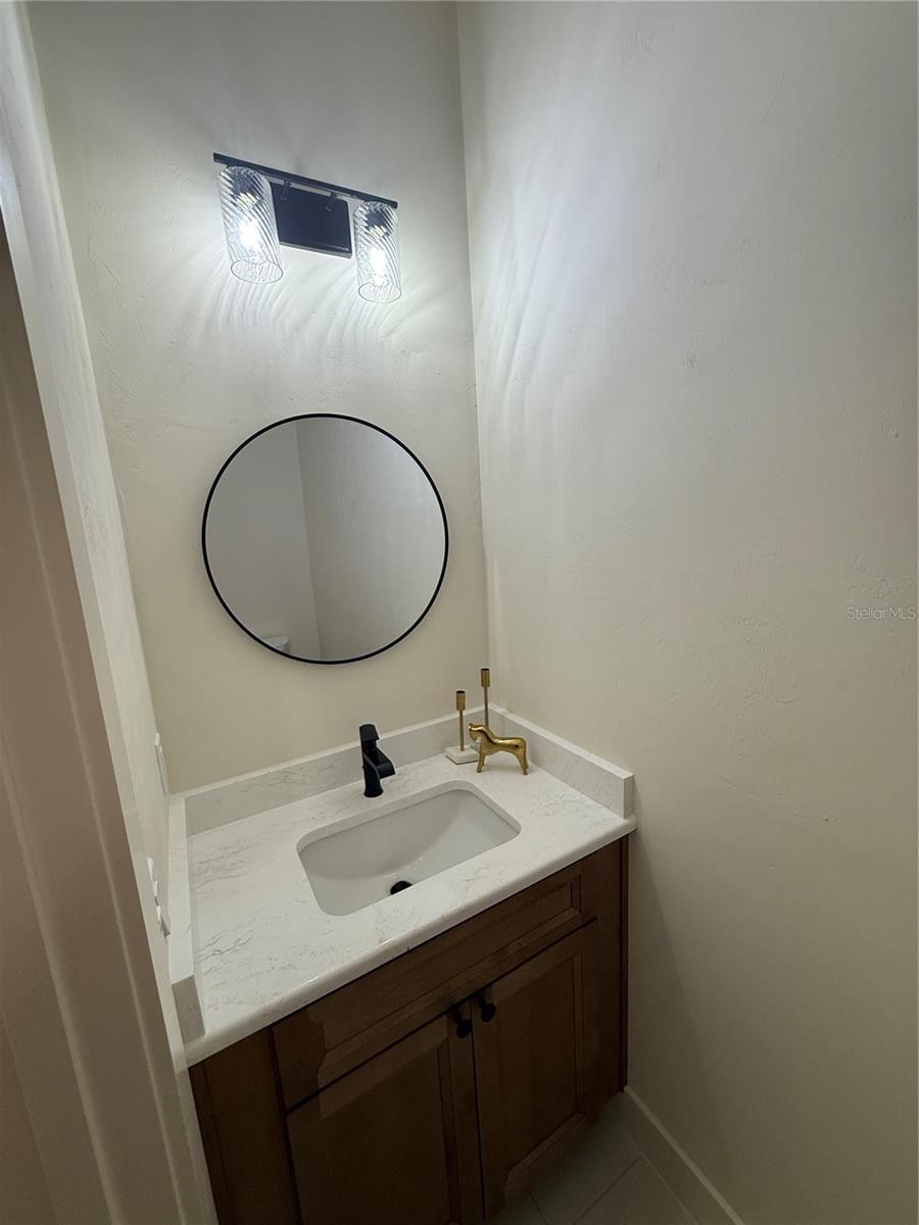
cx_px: 460
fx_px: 496
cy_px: 612
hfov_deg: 85.7
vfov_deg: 102.1
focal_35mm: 14
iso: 160
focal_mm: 2.22
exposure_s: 1/120
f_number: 2.2
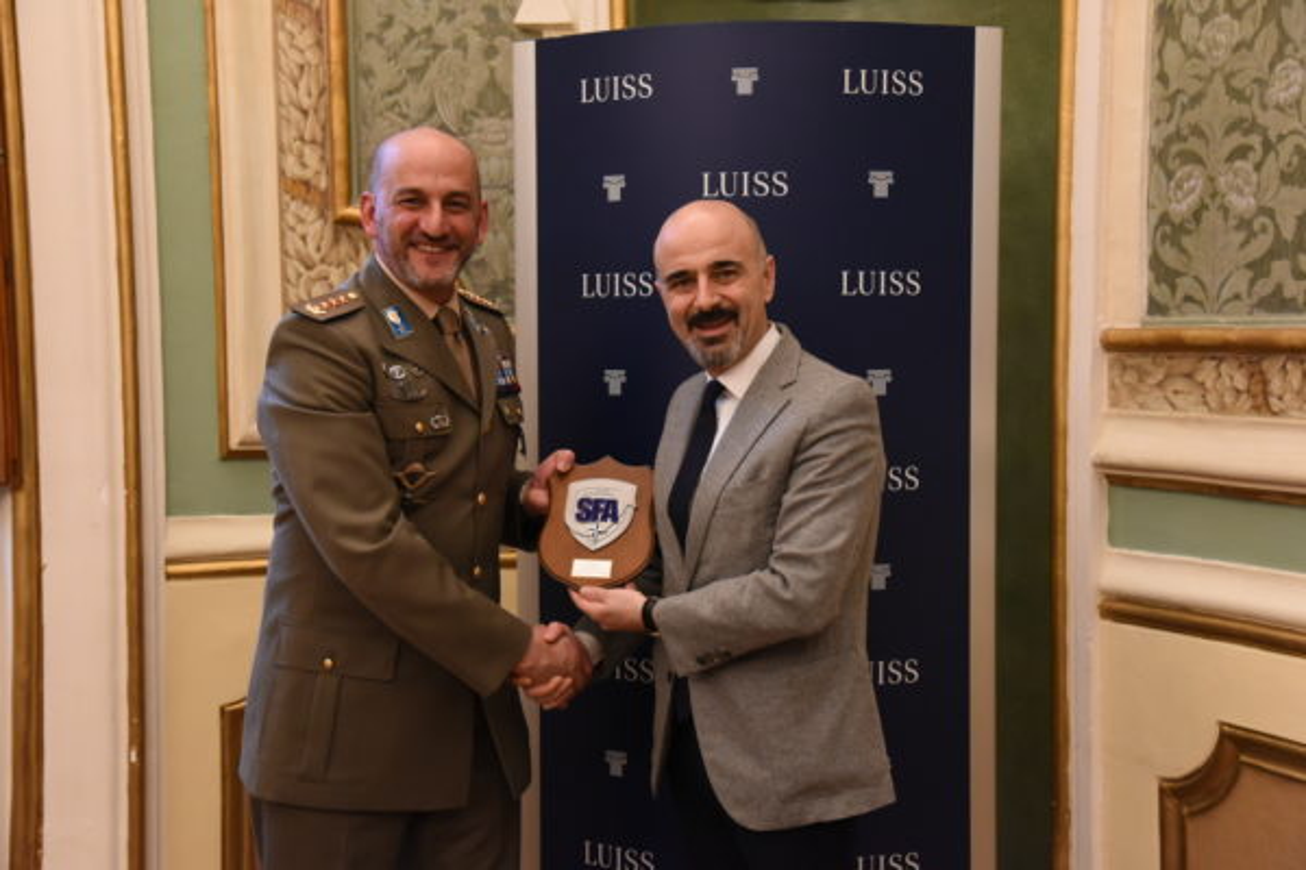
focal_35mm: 48
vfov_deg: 28.1
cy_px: 435
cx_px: 653
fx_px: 1741
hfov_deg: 41.1
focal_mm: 48
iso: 5000
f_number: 4.5
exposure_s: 1/160
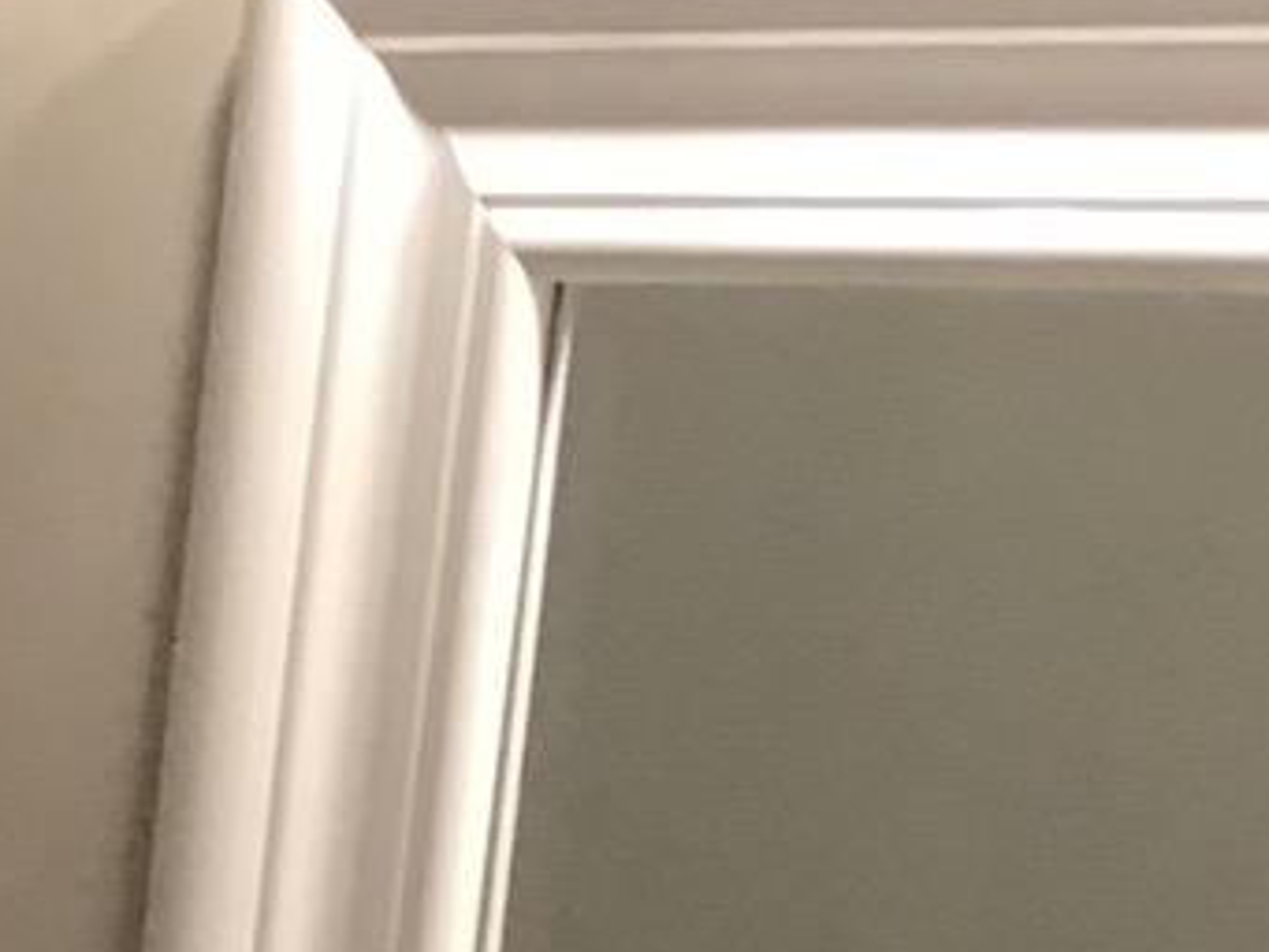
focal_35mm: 186
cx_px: -1474
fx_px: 6821
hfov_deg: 9.7
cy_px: 2209
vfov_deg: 7.5
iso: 64
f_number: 2.4
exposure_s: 1/30
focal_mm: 3.3
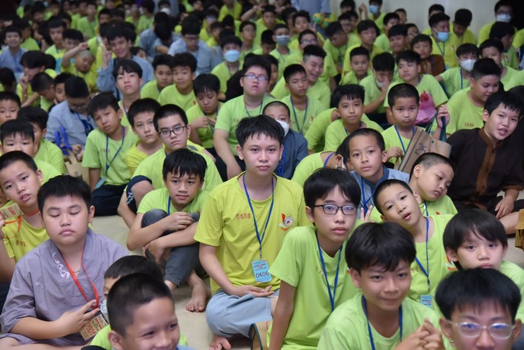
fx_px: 961
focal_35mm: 66
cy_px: 175
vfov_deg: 20.6
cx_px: 262
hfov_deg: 30.5
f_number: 4.5
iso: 2000
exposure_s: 1/160
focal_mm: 66
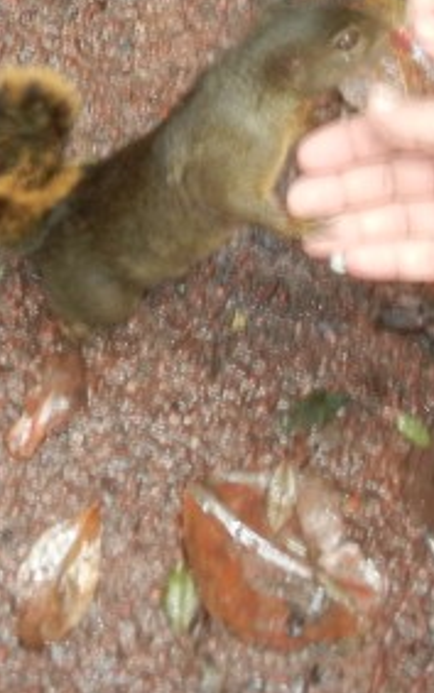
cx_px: -27
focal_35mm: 115
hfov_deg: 11.3
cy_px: 10
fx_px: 2175
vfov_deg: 17.7
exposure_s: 1/2.4
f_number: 3.5
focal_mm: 5.4
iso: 200
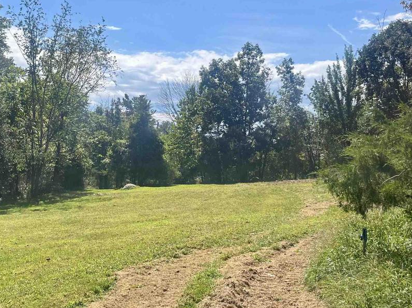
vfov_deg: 30.7
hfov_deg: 40.3
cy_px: 118
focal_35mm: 47
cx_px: 166
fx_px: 559
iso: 50
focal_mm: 5.1
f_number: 1.6
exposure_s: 1/4484
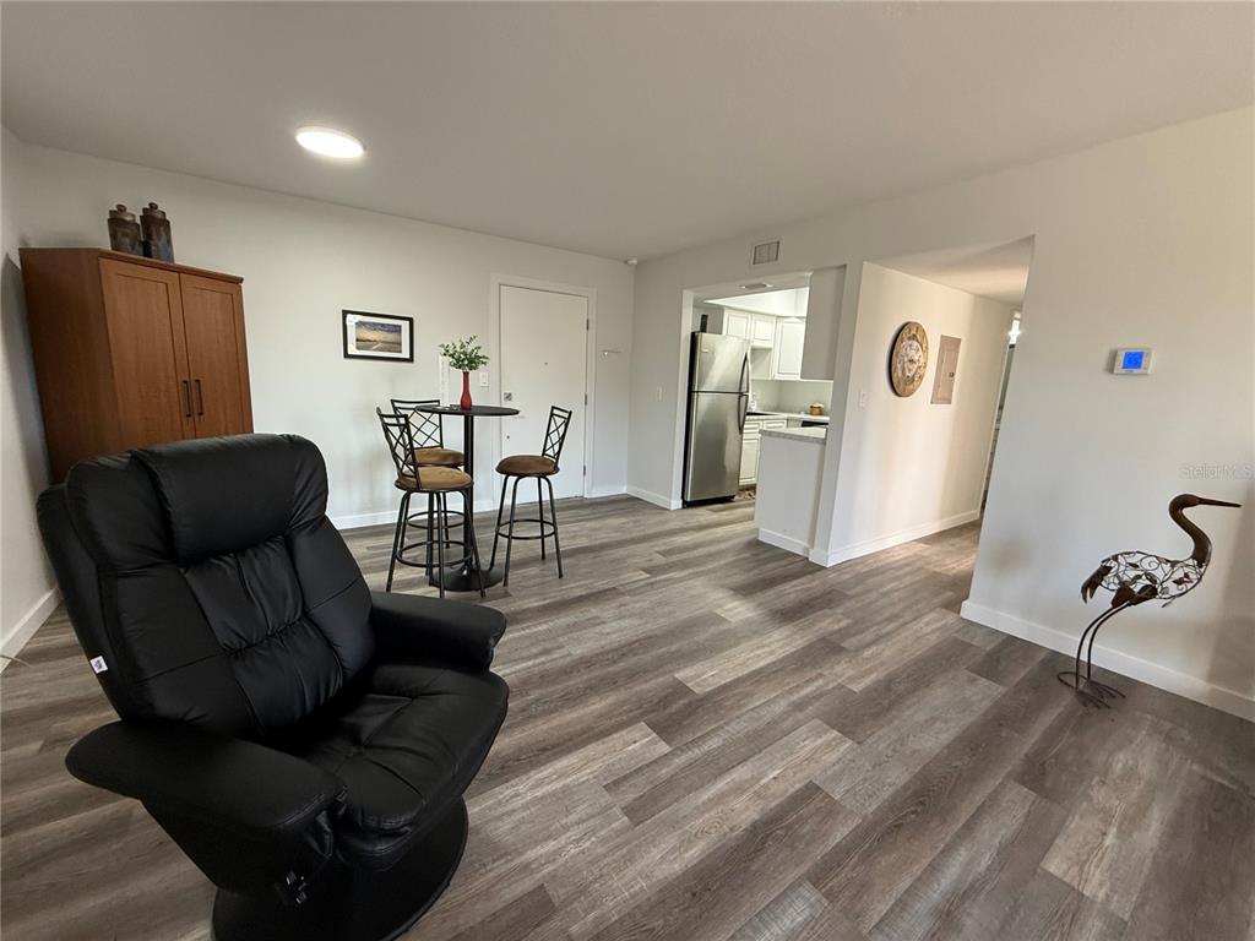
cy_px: 470
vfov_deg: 85.7
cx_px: 628
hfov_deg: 102.1
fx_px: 508
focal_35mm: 14
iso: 320
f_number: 2.2
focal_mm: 2.22
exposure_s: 1/120
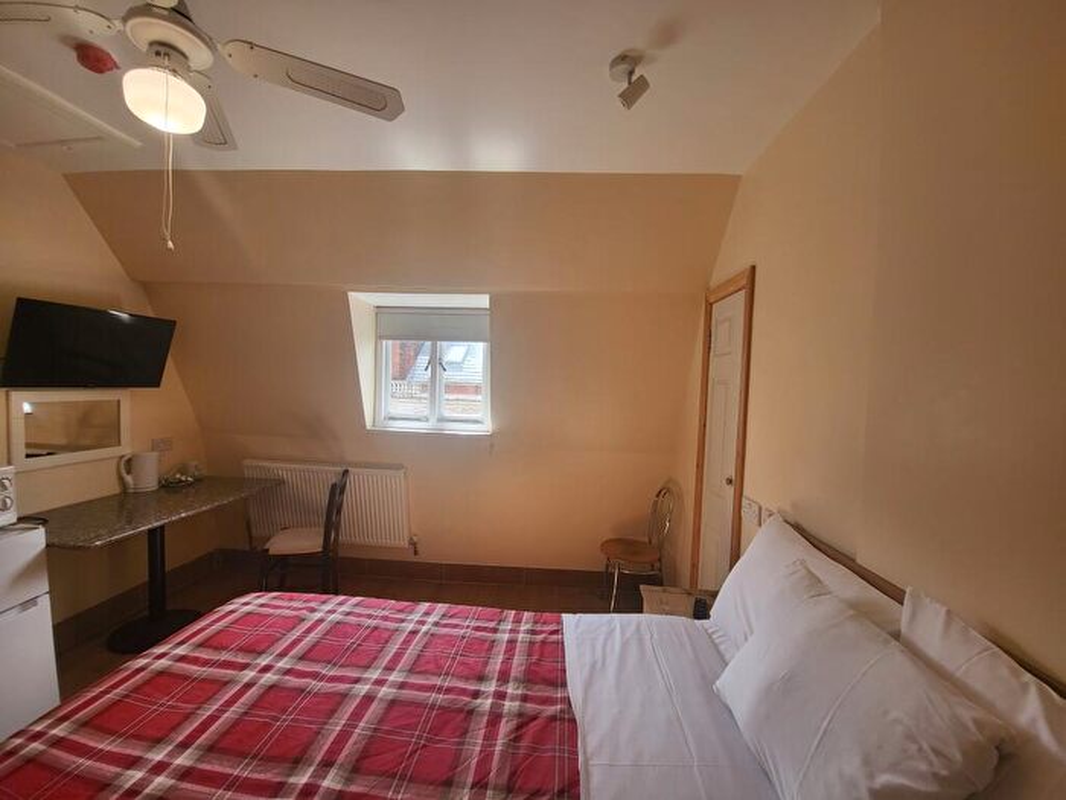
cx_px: 533
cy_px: 400
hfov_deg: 106.2
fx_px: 400
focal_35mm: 13
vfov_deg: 89.9
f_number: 2.2
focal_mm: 1.74
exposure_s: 1/100
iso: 50
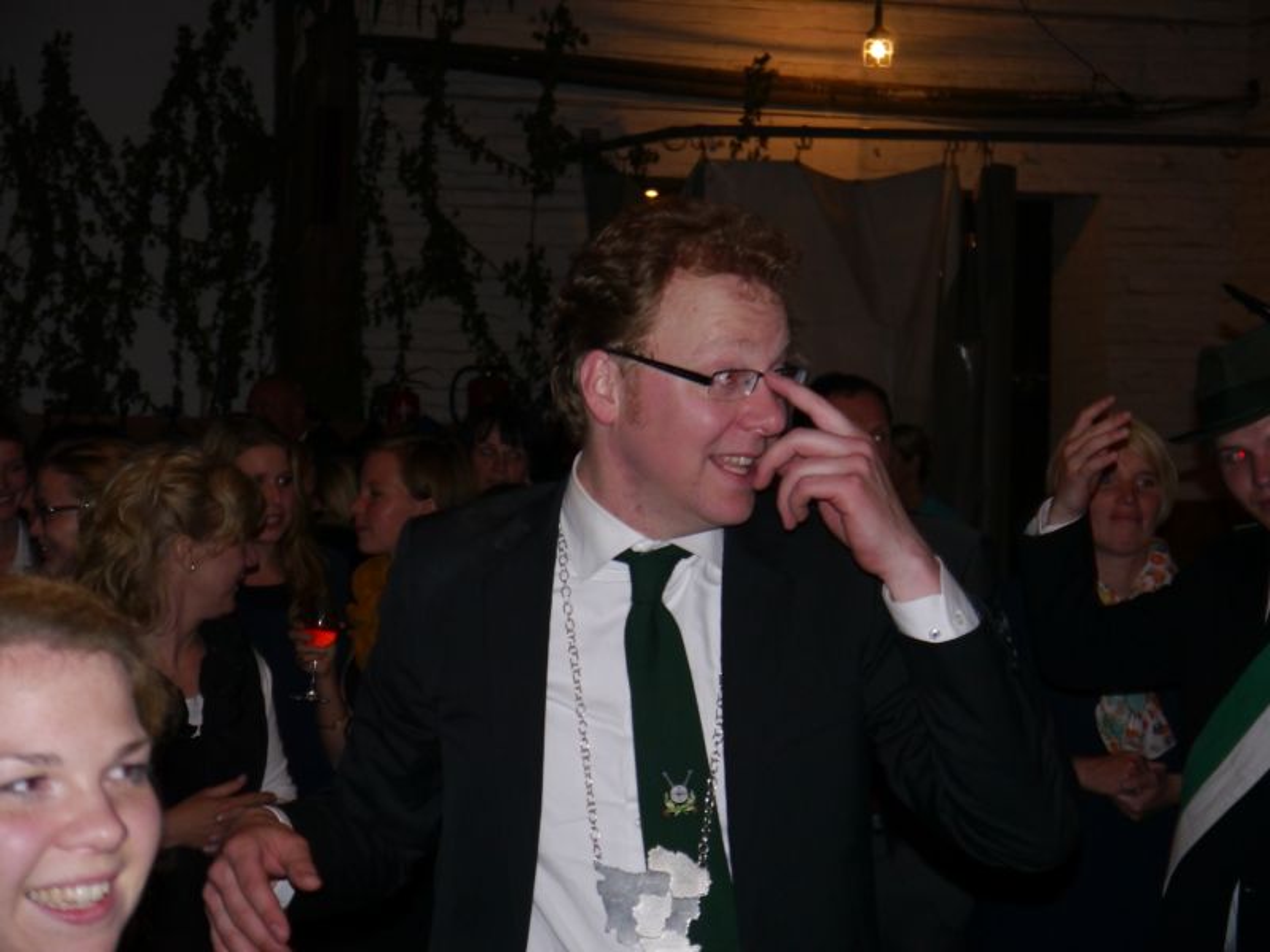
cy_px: 476
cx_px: 635
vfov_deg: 17.6
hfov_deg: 23.3
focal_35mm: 84
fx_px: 3082
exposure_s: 1/50
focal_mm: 42
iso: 800
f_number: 6.3
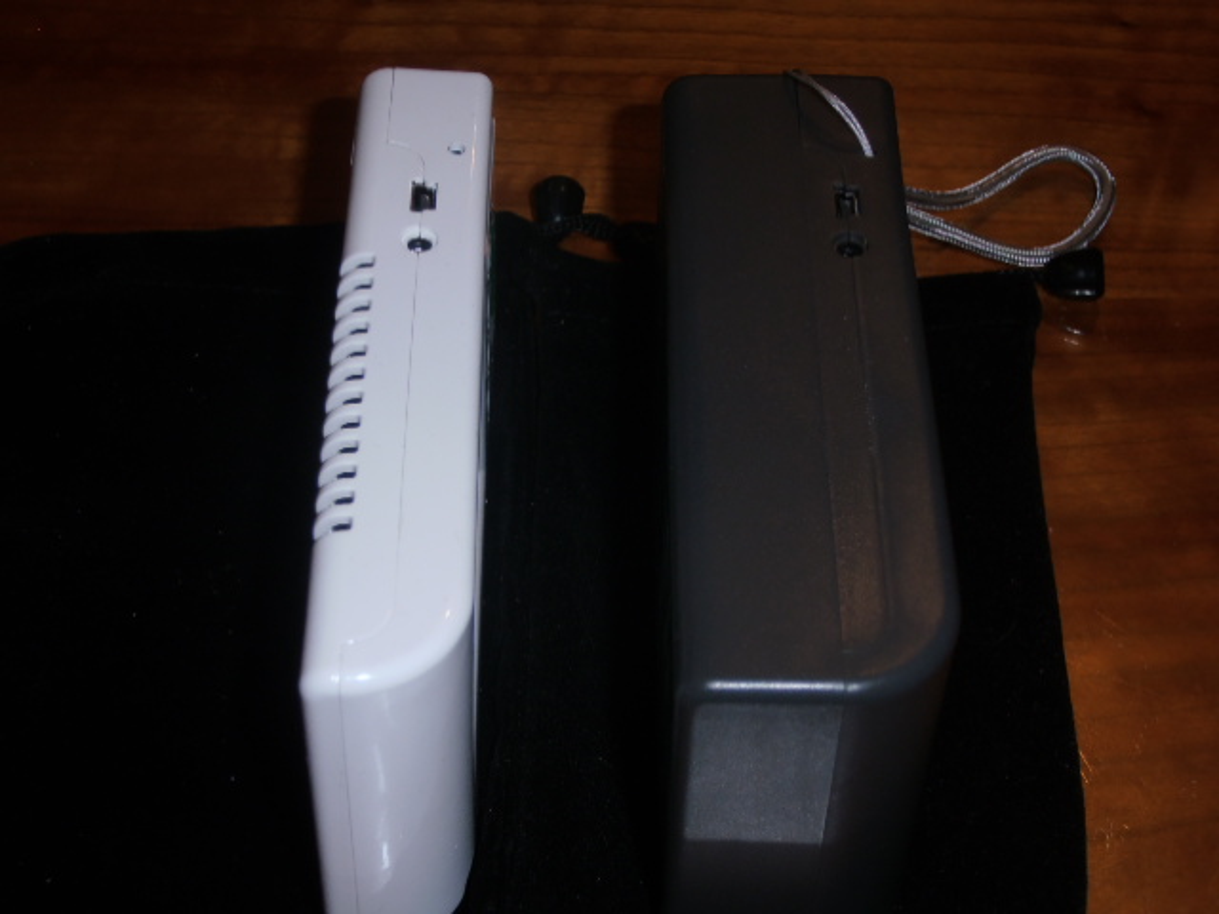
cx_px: 610
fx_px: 2219
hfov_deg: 30.7
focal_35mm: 63
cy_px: 457
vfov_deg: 23.3
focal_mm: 11.17
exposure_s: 1/50
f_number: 4.5
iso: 125
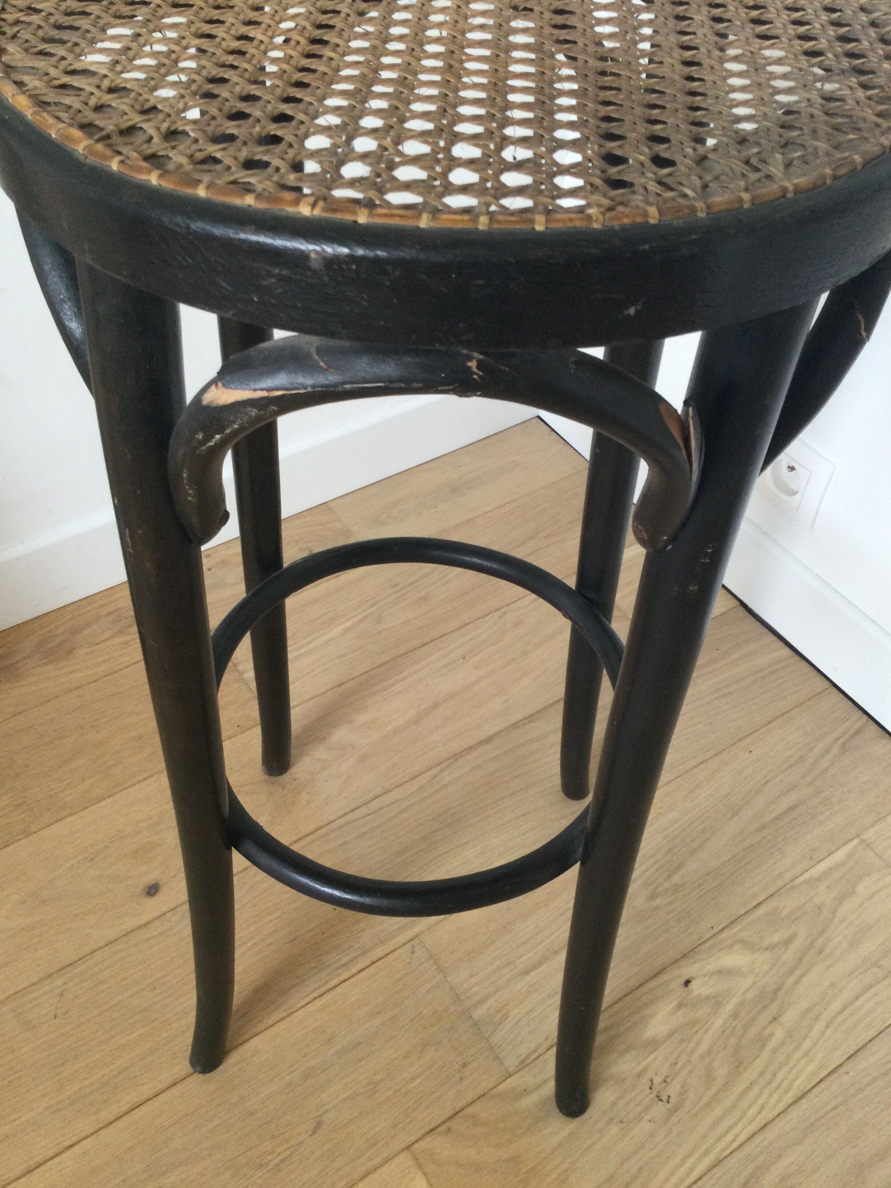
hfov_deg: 45.4
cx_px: 446
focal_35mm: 31
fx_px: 1064
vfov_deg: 58.4
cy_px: 594
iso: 100
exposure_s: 1/33
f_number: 2.4
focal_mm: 3.3
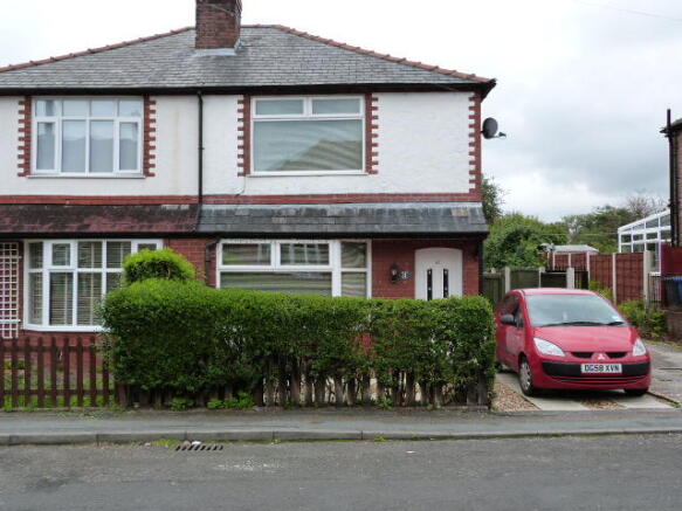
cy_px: 256
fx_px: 670
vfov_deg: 41.8
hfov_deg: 54.0
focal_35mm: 34
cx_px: 341
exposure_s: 1/320
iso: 160
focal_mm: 6.1
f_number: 3
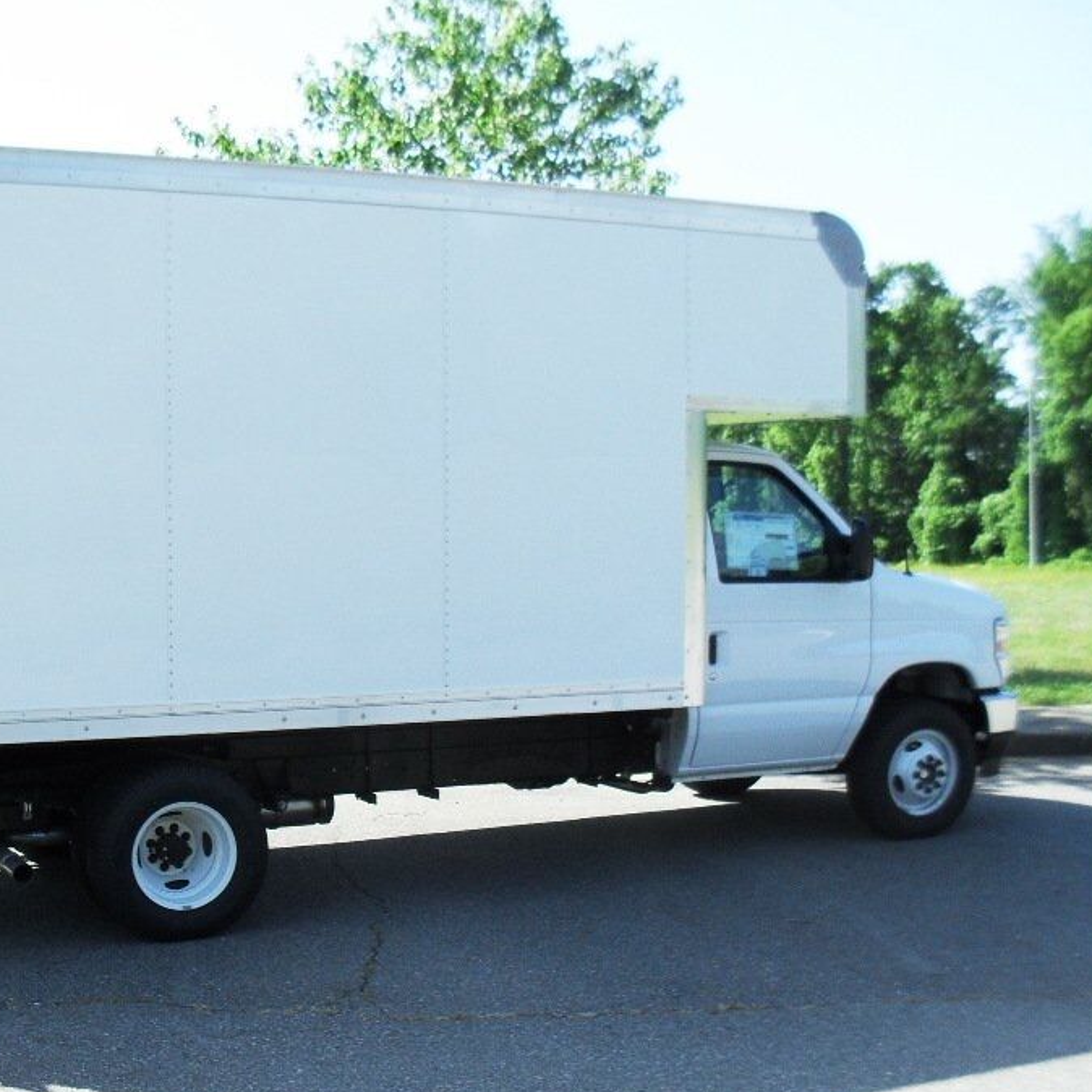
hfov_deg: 35.6
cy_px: 595
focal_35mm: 47
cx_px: 337
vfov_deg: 36.0
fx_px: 1677
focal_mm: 6.3
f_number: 3.2
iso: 100
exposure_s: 1/500
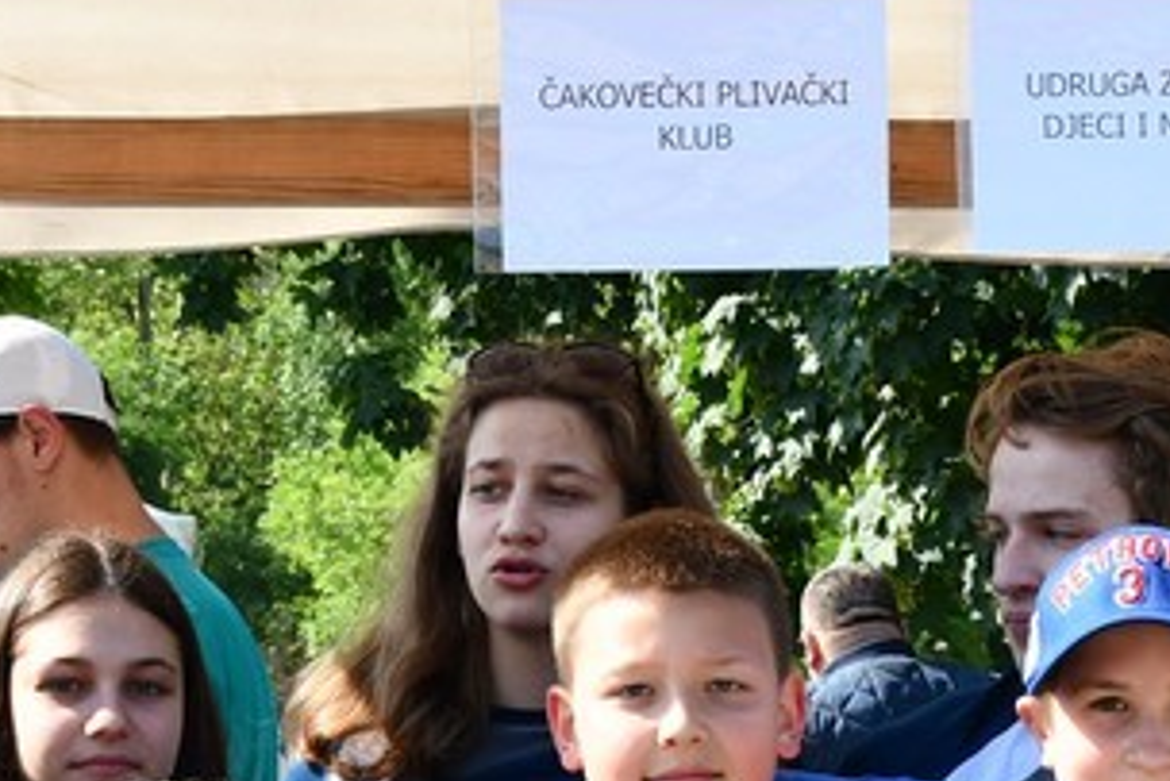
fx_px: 5690
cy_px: 971
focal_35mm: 175
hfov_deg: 11.7
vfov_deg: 7.8
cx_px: 589
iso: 200
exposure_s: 1/250
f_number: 7.1
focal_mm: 35
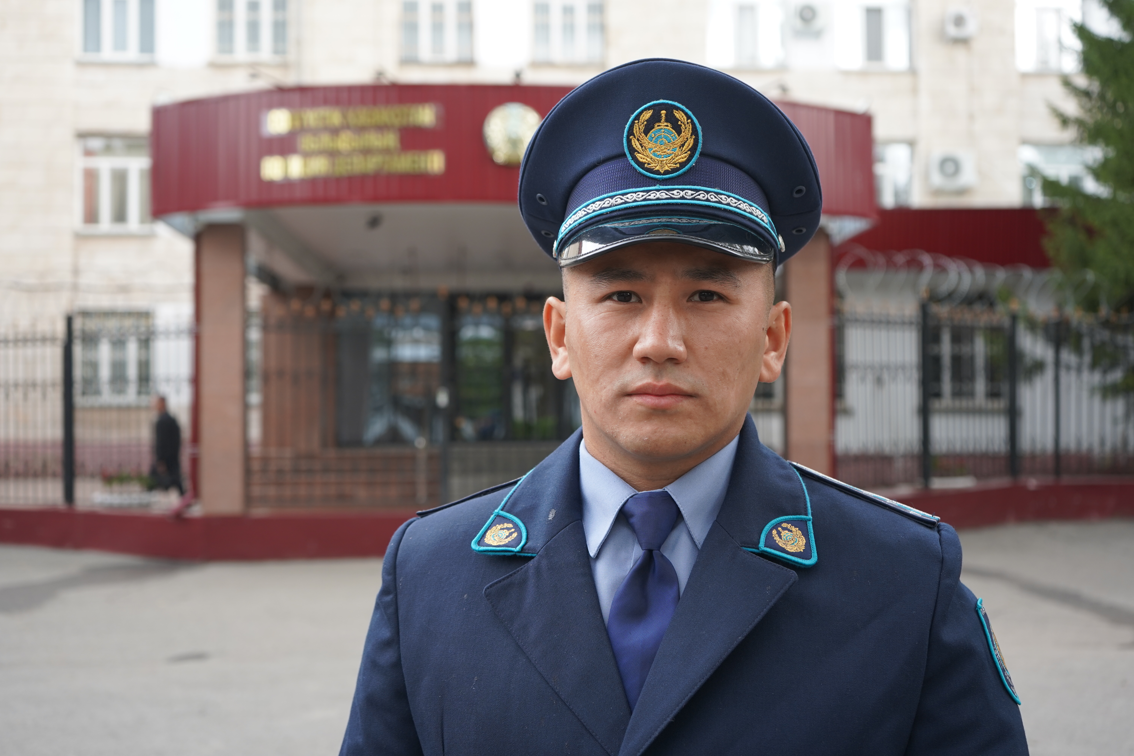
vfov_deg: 31.9
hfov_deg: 46.4
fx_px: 1323
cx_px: 567
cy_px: 378
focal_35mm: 42
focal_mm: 42
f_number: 4.5
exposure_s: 1/160
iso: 320
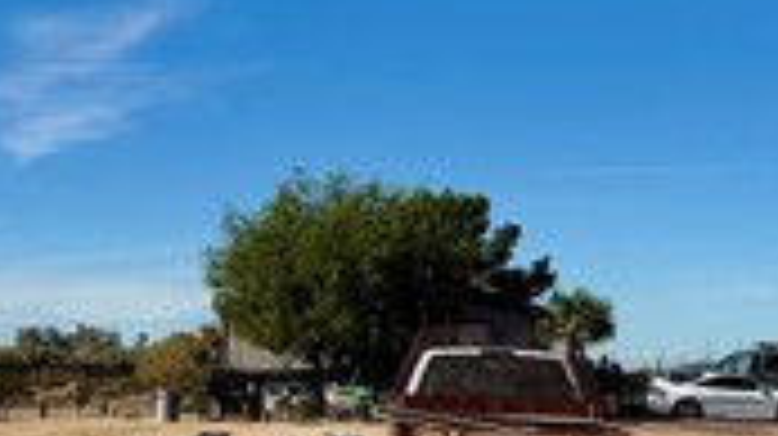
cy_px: 373
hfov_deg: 21.9
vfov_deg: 12.4
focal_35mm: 97
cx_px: 238
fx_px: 2000
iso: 80
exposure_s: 1/7937
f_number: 1.78
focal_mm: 6.76
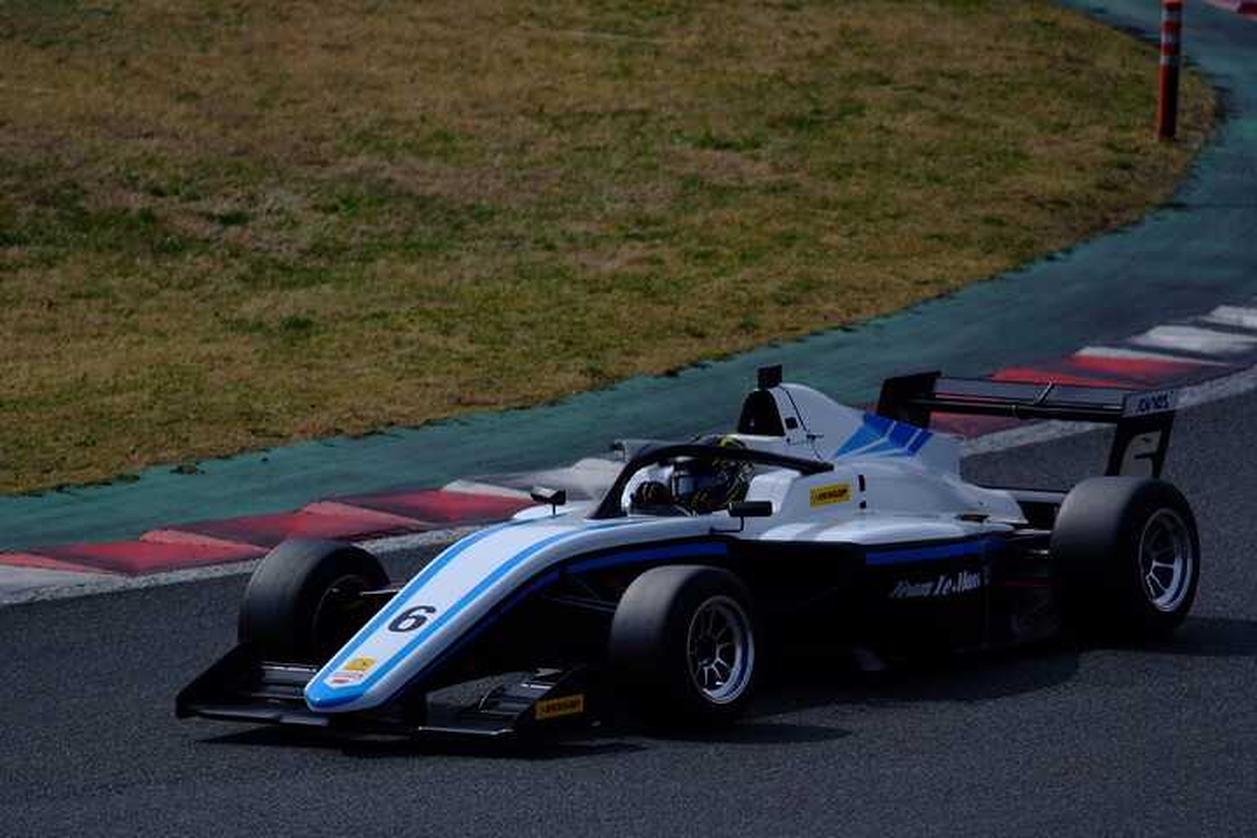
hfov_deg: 4.6
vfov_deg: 3.1
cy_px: 419
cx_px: 628
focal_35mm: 450
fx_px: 15711
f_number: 4
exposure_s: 1/2000
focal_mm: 300
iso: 100
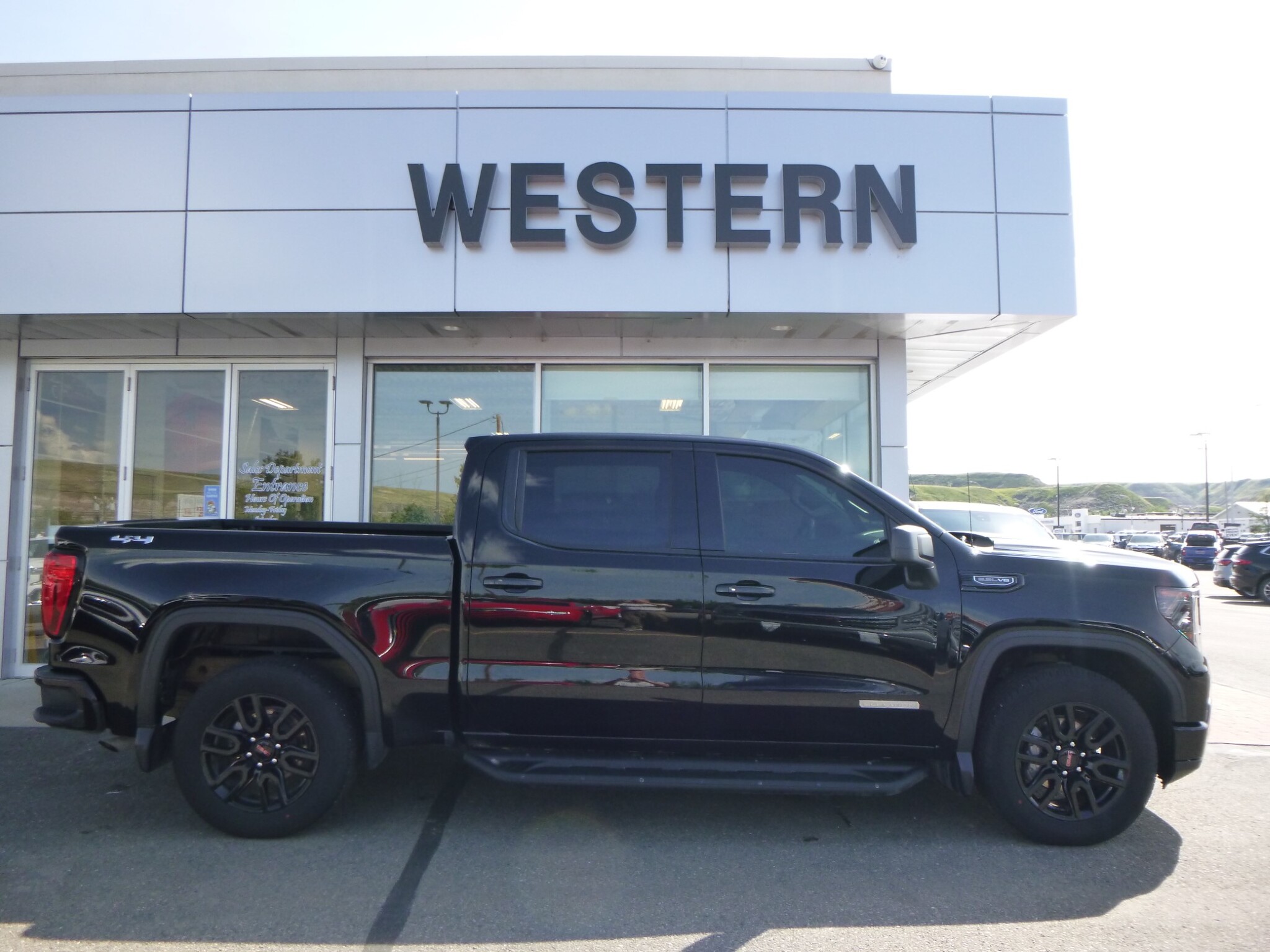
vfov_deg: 54.9
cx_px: 635
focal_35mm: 25
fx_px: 917
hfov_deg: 69.4
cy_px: 476
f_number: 3.9
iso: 160
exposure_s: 1/200
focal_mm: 4.5
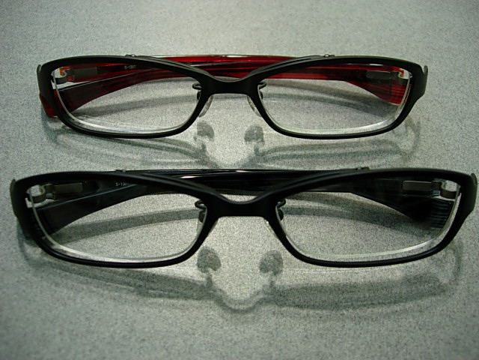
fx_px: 526
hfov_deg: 49.0
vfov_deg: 37.7
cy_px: 180
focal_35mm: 38
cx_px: 240
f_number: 2.8
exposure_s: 1/33.9
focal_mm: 7.8
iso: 64
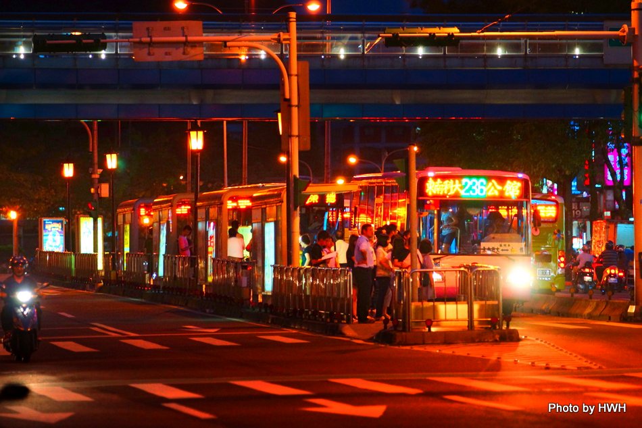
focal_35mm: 225
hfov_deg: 9.1
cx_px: 321
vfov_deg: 6.1
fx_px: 4013
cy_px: 214
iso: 1000
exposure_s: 1/100
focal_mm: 150
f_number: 2.8
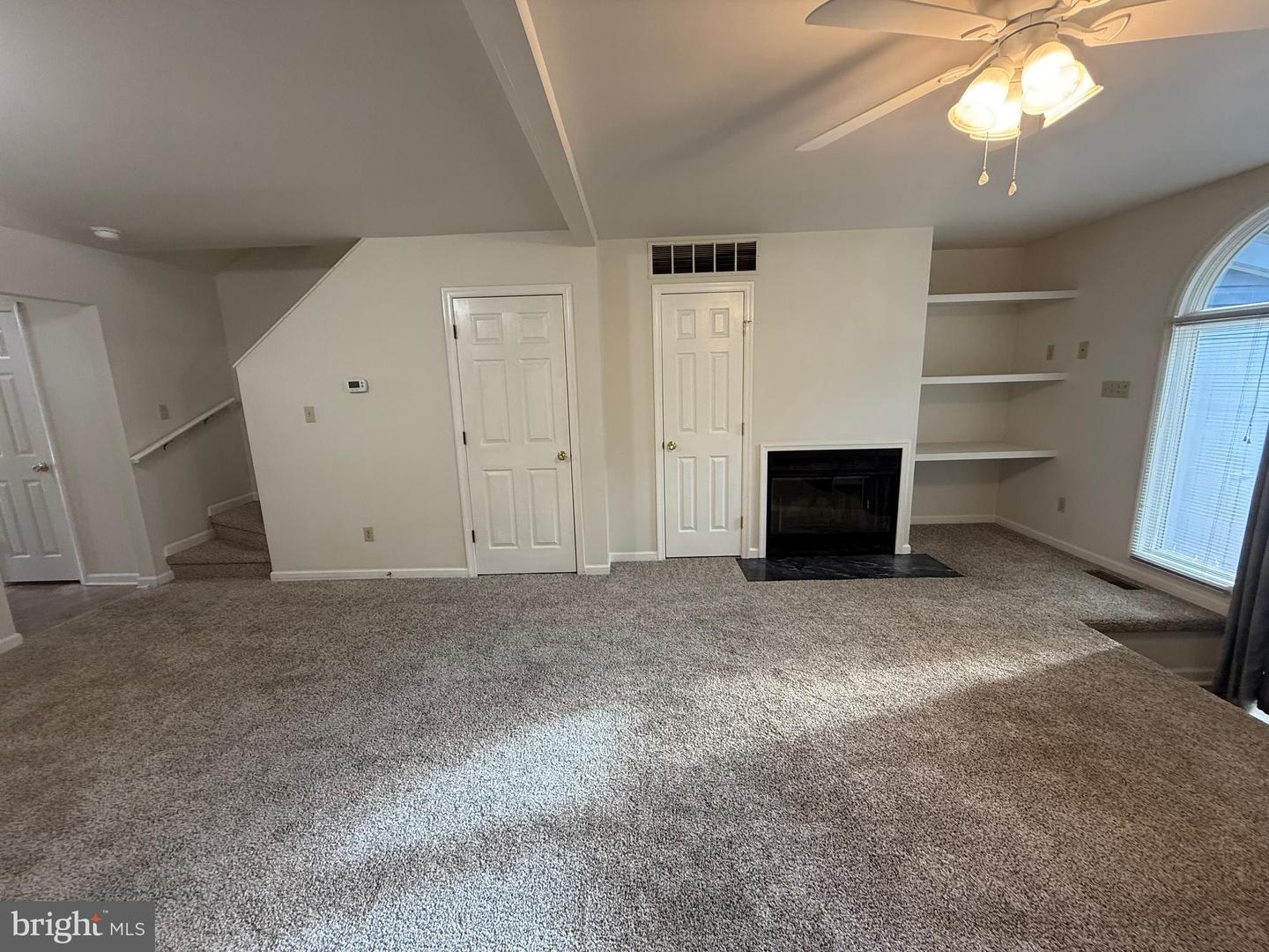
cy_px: 476
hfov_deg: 102.1
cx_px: 634
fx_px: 513
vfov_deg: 85.7
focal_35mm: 14
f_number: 2.2
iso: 200
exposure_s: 1/60
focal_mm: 2.22
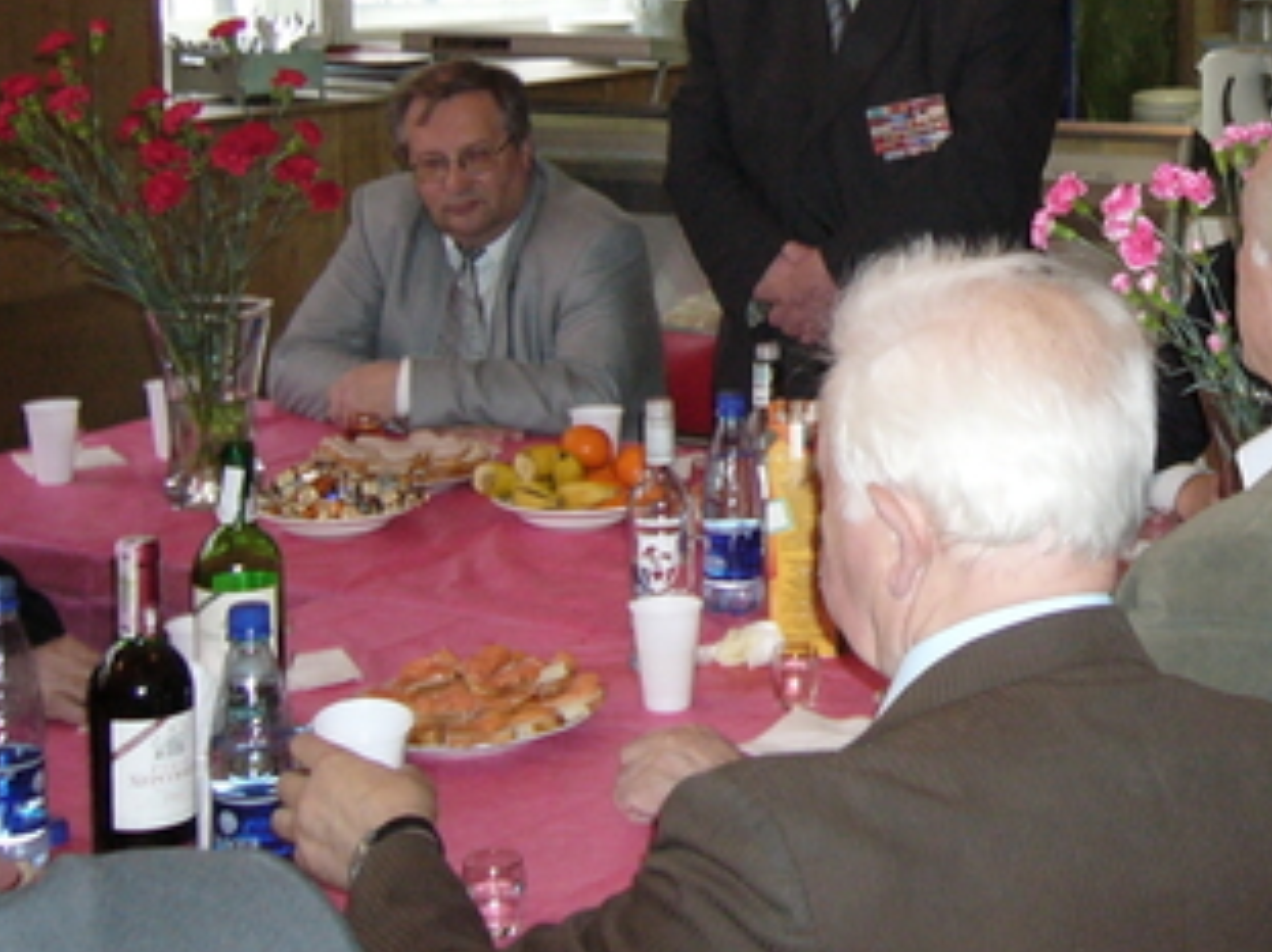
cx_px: 1055
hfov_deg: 26.4
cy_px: 69
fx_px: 2645
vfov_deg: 20.0
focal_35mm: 72
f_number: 2.8
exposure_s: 1/60
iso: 200
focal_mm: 5.8
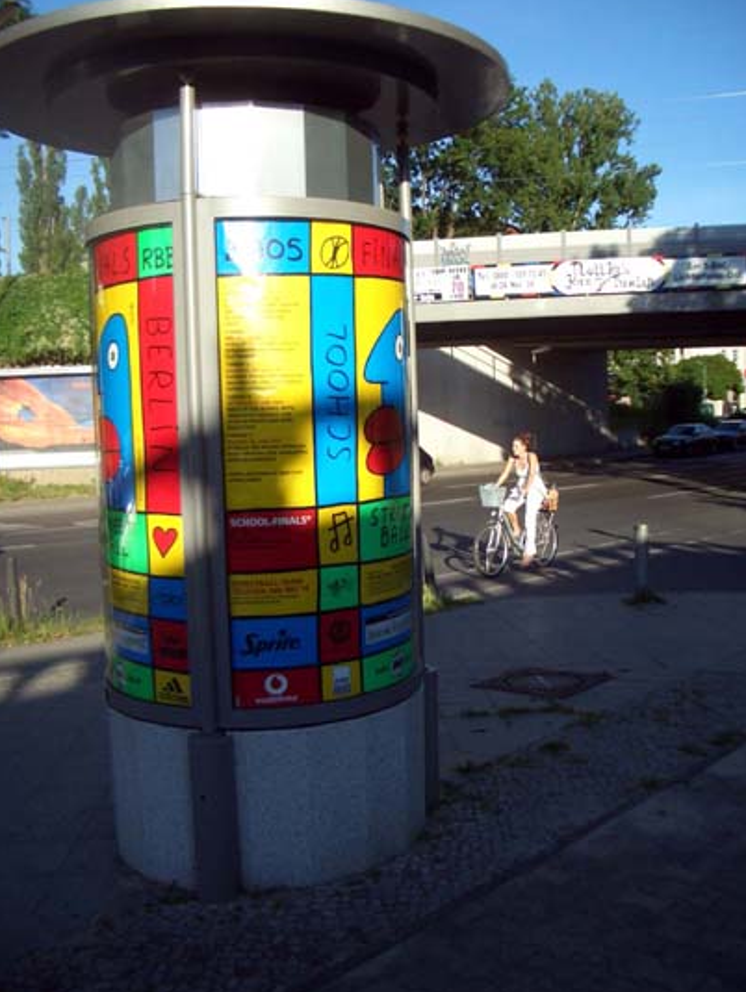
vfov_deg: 51.3
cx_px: 378
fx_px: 1033
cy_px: 490
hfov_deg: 39.7
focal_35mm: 36
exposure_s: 1/800
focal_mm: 5.8
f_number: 2.6
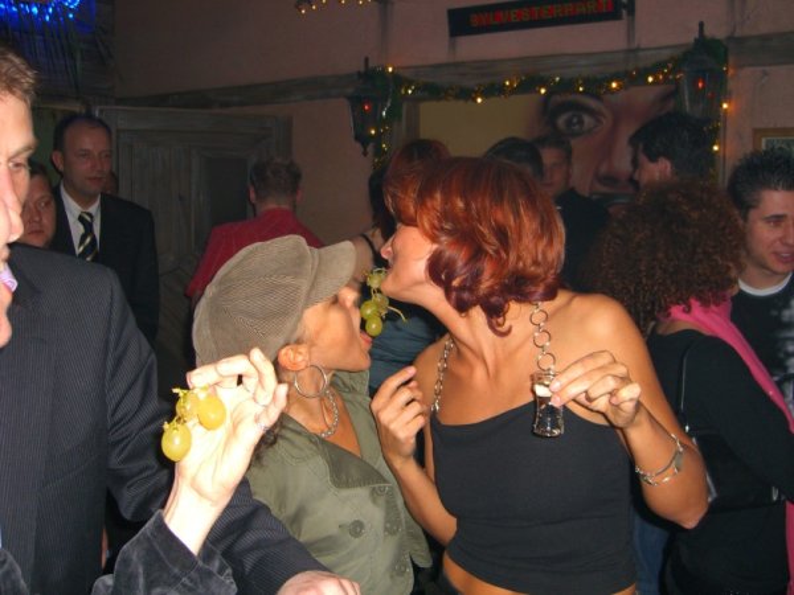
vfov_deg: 37.7
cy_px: 298
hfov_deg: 49.0
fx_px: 872
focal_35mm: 38
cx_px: 397
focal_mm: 7.9
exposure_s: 1/60
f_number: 2.8
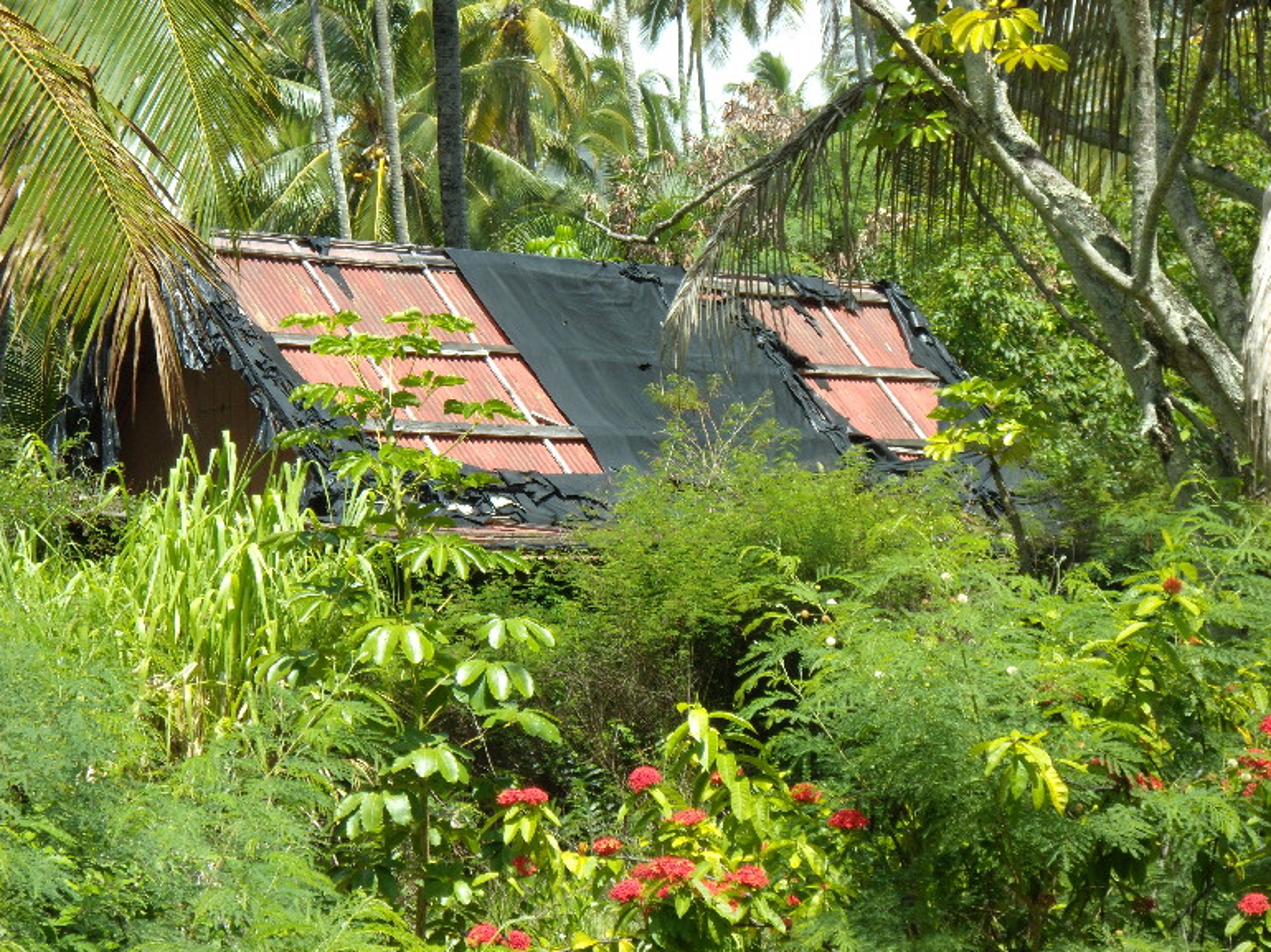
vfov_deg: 14.1
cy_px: 490
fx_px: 3854
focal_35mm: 105
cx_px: 639
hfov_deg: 18.7
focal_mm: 21.6
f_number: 5.6
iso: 100
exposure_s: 1/200
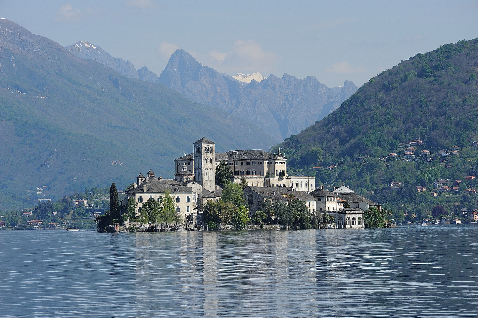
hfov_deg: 9.8
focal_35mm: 210
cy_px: 159
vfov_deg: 6.5
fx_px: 2786
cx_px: 239
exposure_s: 1/1000
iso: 400
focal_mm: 210
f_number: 11
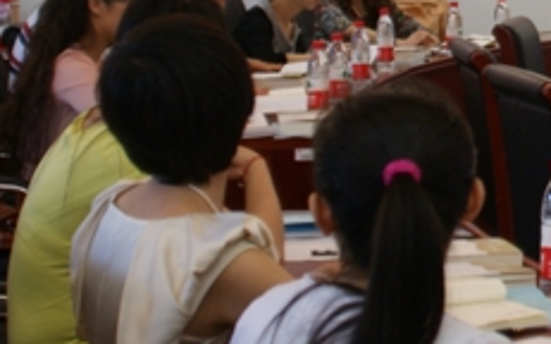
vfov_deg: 10.2
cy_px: -60
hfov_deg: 15.7
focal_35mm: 127
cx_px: 687
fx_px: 1906
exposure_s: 1/40
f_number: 3.5
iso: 250
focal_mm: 24
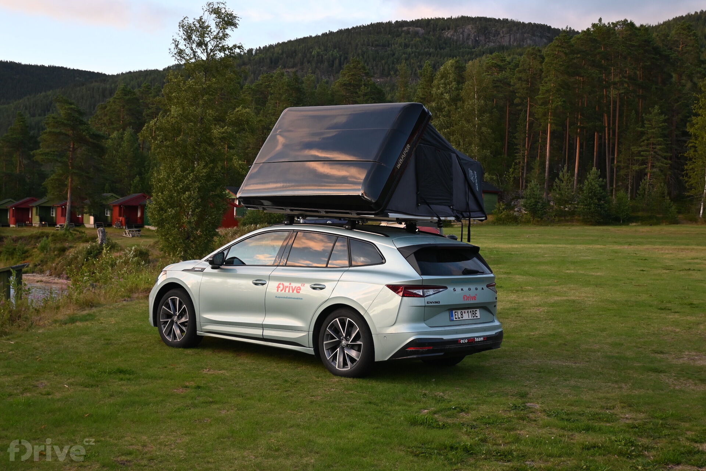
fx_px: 1000
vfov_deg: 26.5
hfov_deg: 38.9
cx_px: 353
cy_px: 236
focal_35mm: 51
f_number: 5
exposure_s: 1/160
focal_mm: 34
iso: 400
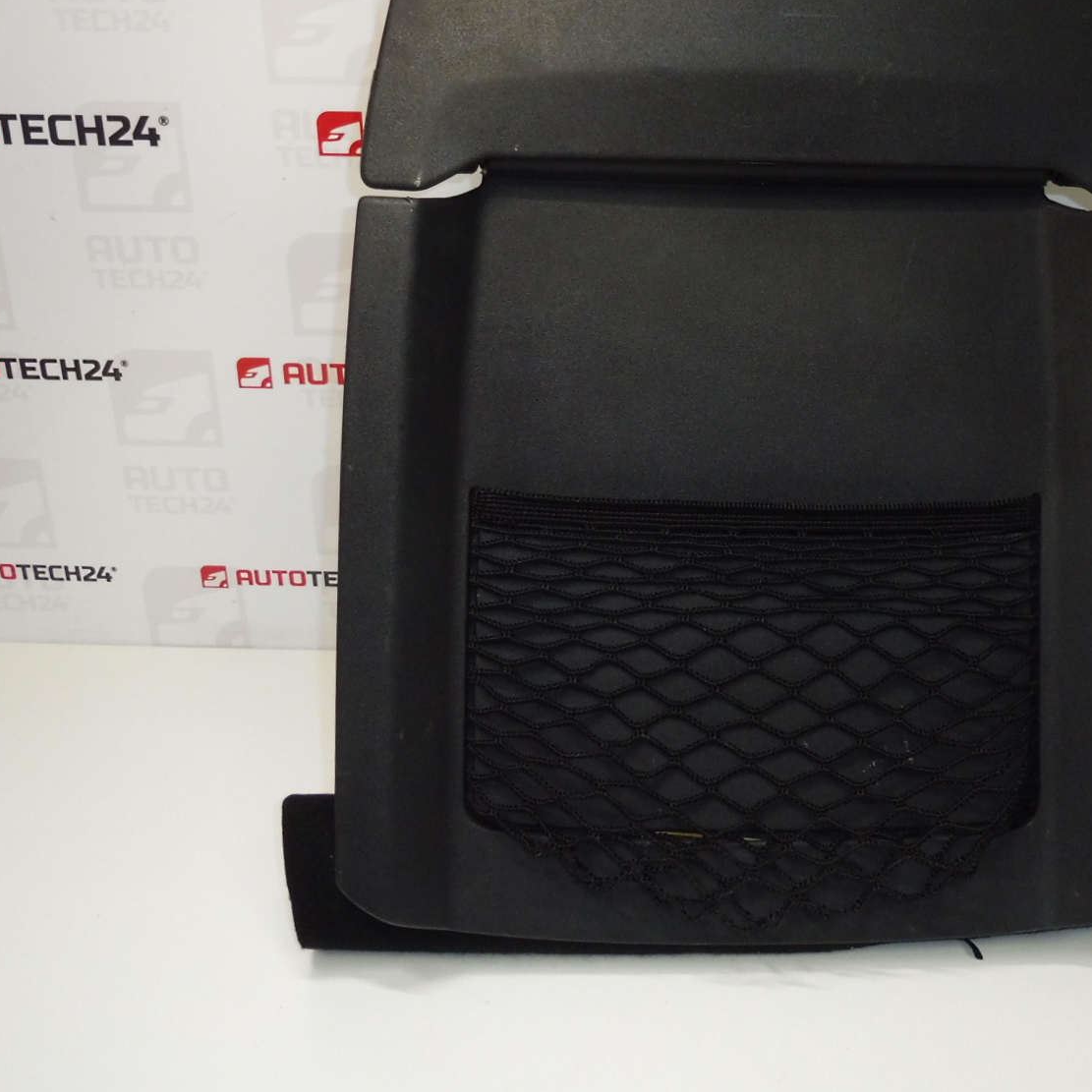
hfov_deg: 38.0
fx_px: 1570
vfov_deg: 37.8
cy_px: 340
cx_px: 713
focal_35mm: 44
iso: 200
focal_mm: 4.8
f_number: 3.5
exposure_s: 1/60
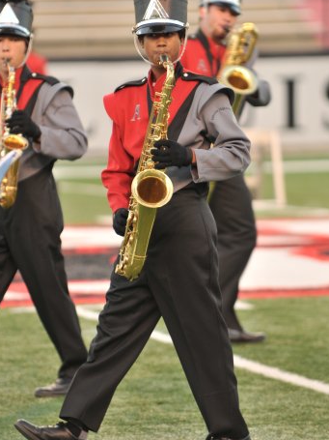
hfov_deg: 3.9
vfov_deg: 5.2
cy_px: 173
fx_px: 4818
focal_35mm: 380
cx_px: 171
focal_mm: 200
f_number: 2.8
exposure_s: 1/160
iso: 200
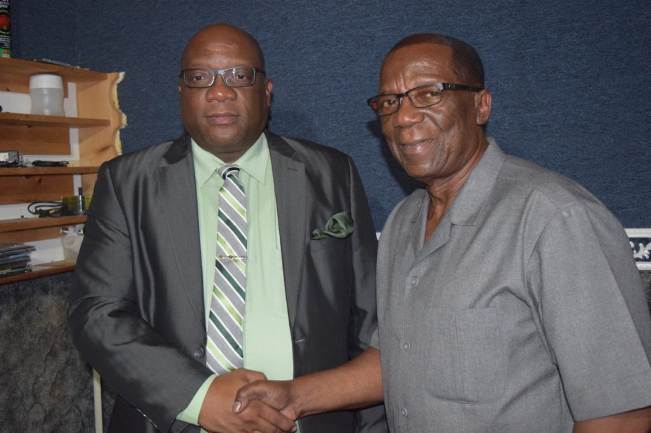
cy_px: 216
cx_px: 326
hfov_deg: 51.3
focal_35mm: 38
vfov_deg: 35.5
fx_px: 678
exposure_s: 1/60
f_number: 4
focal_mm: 25
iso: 2500
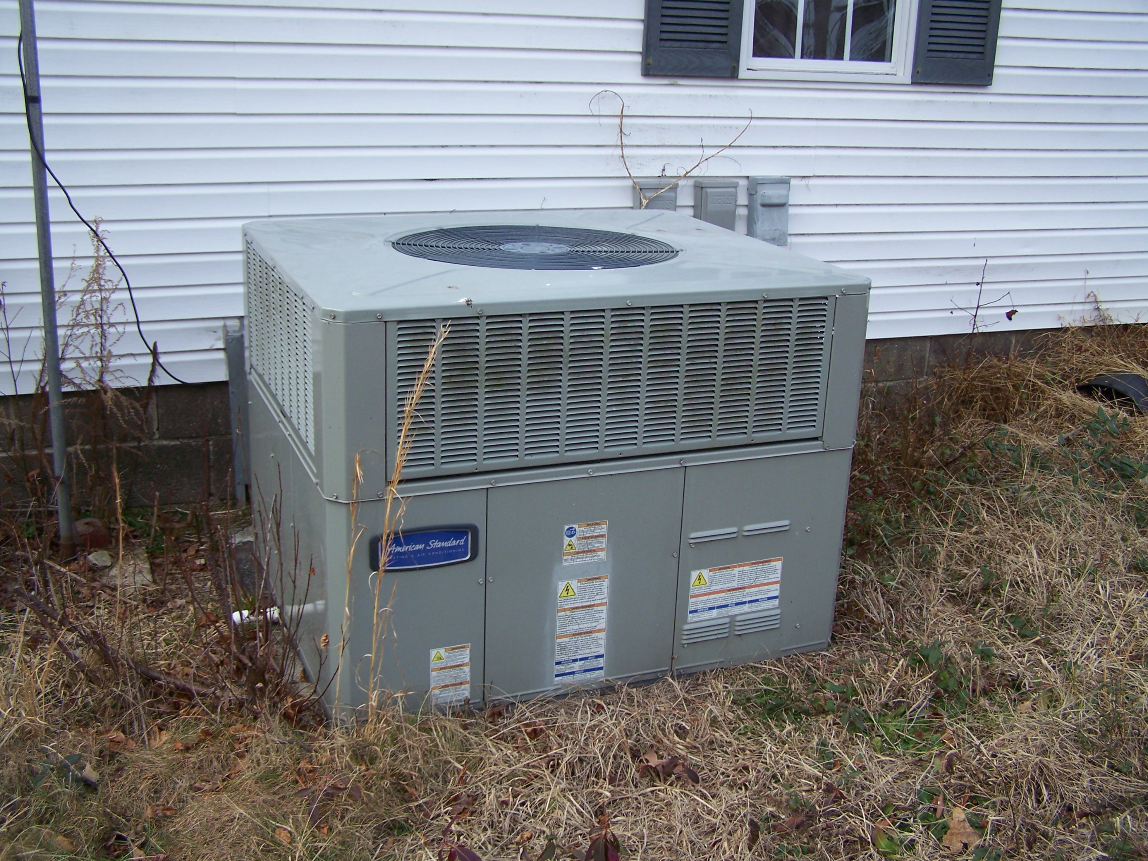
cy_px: 430
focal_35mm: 38
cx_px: 574
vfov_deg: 37.7
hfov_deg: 49.0
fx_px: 1260
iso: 64
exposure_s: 1/200
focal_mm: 6.3
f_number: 2.8
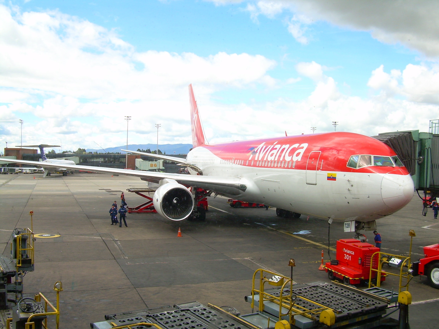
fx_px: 482
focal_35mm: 38
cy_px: 164
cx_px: 220
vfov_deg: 37.7
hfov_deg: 49.0
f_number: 4.6
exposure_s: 1/193
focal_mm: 6.3
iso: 50
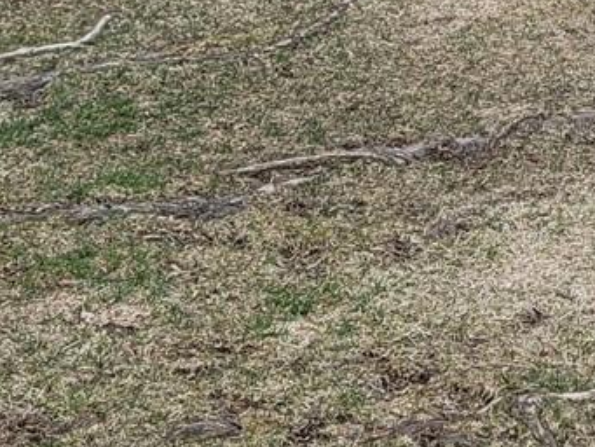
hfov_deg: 13.4
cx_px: 667
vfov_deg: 9.1
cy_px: -691
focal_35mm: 144
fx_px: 2476
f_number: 1.8
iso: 16
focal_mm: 6.7
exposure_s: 1/372
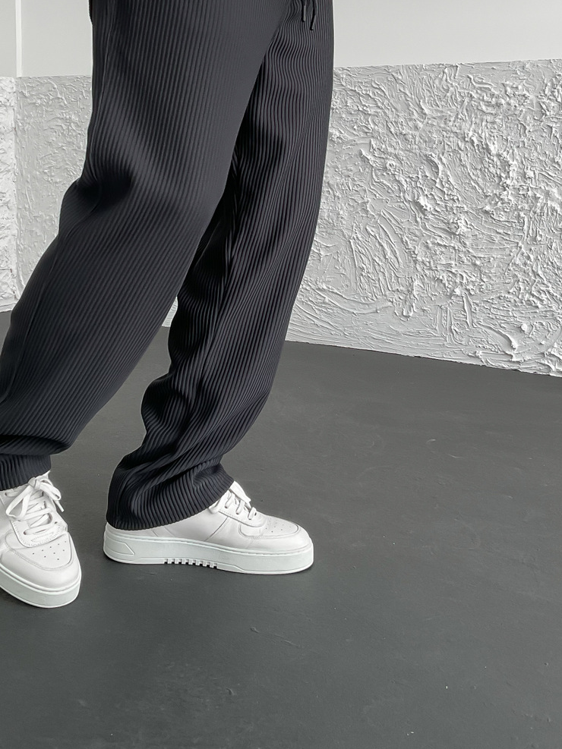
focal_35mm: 47
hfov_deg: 30.8
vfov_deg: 39.6
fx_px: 1018
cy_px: 211
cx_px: 225
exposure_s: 1/120
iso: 20
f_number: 1.8
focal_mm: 3
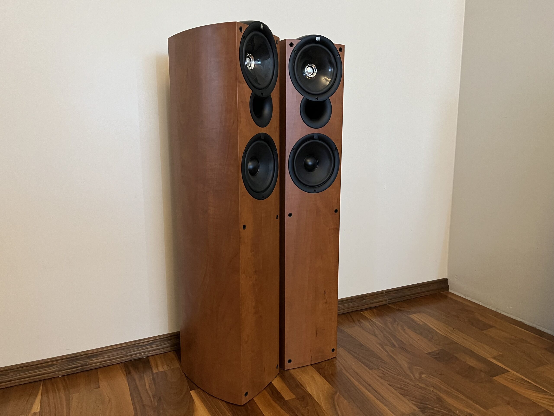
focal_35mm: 26
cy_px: 208
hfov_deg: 67.3
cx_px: 277
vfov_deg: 53.1
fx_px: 416
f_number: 1.6
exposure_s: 1/50
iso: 500
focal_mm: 5.1
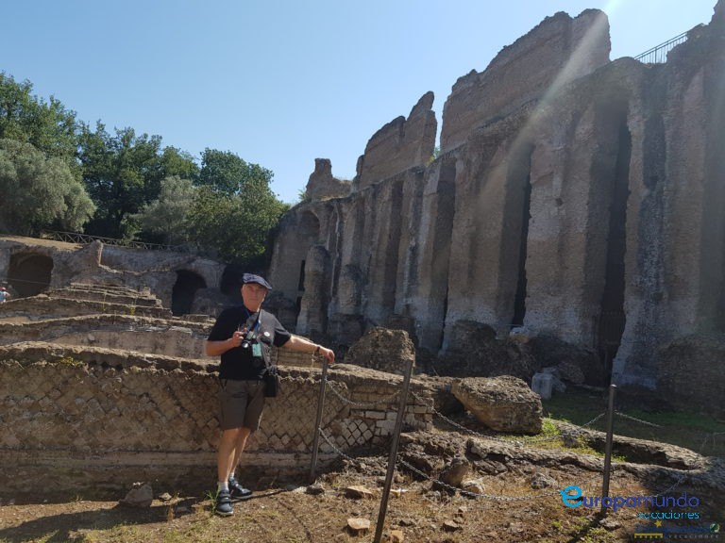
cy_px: 272
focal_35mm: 26
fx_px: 545
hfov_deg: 67.3
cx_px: 362
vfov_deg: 53.1
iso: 40
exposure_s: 1/1888
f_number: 1.7
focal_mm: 4.2
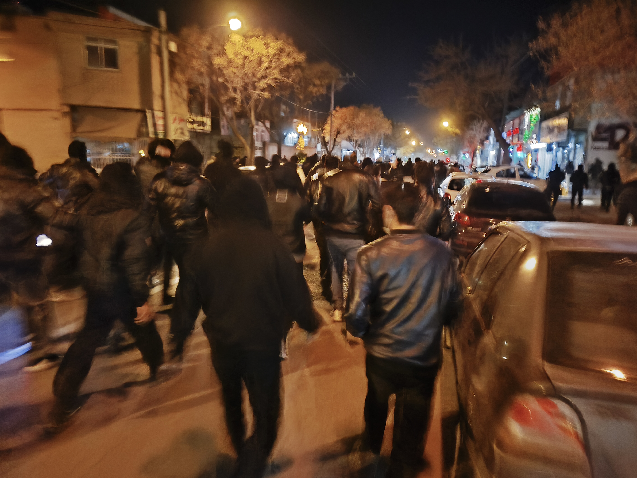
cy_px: 239
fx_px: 460
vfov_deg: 54.9
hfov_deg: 69.4
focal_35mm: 25
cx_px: 318
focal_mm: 4.71
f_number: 1.7
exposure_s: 1/8.33
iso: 3200
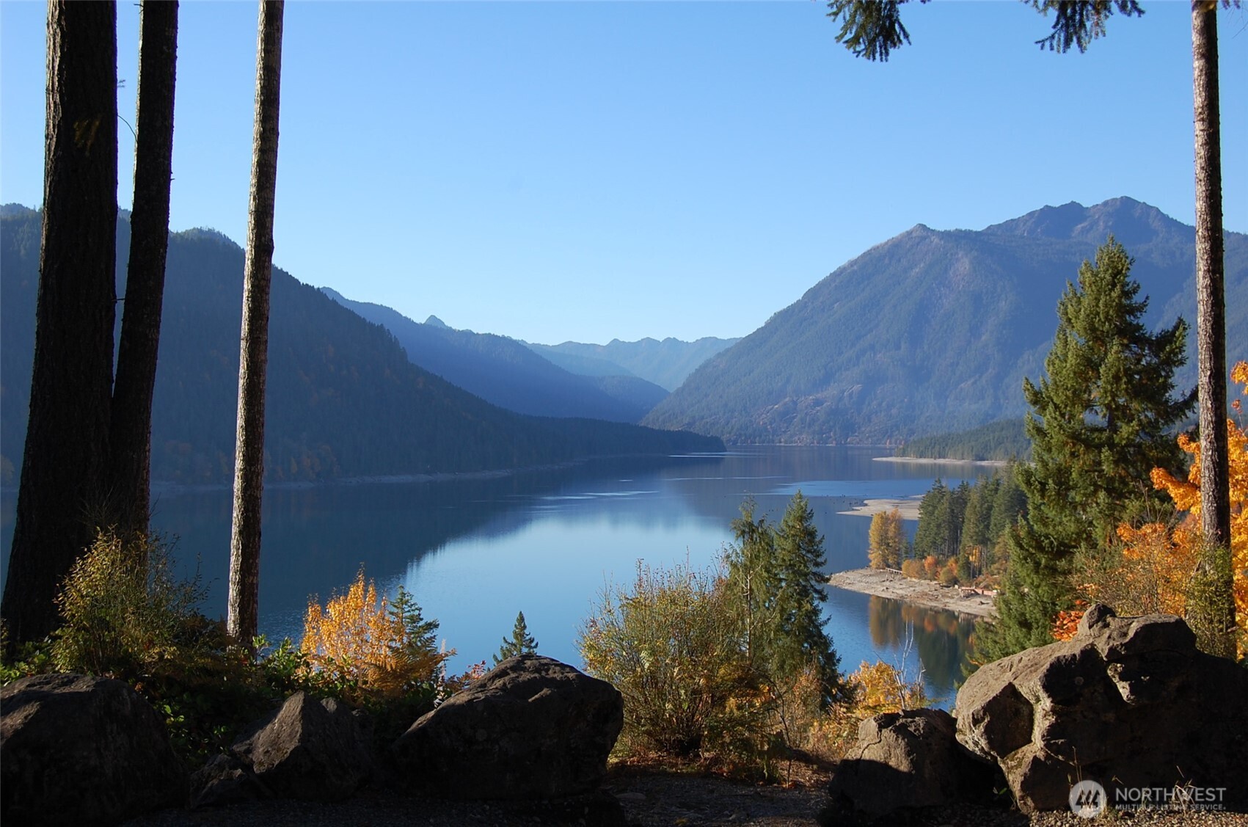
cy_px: 414
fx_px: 1661
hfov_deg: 41.2
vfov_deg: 28.0
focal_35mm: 48
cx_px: 624
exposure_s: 1/250
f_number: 8
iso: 200
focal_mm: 32
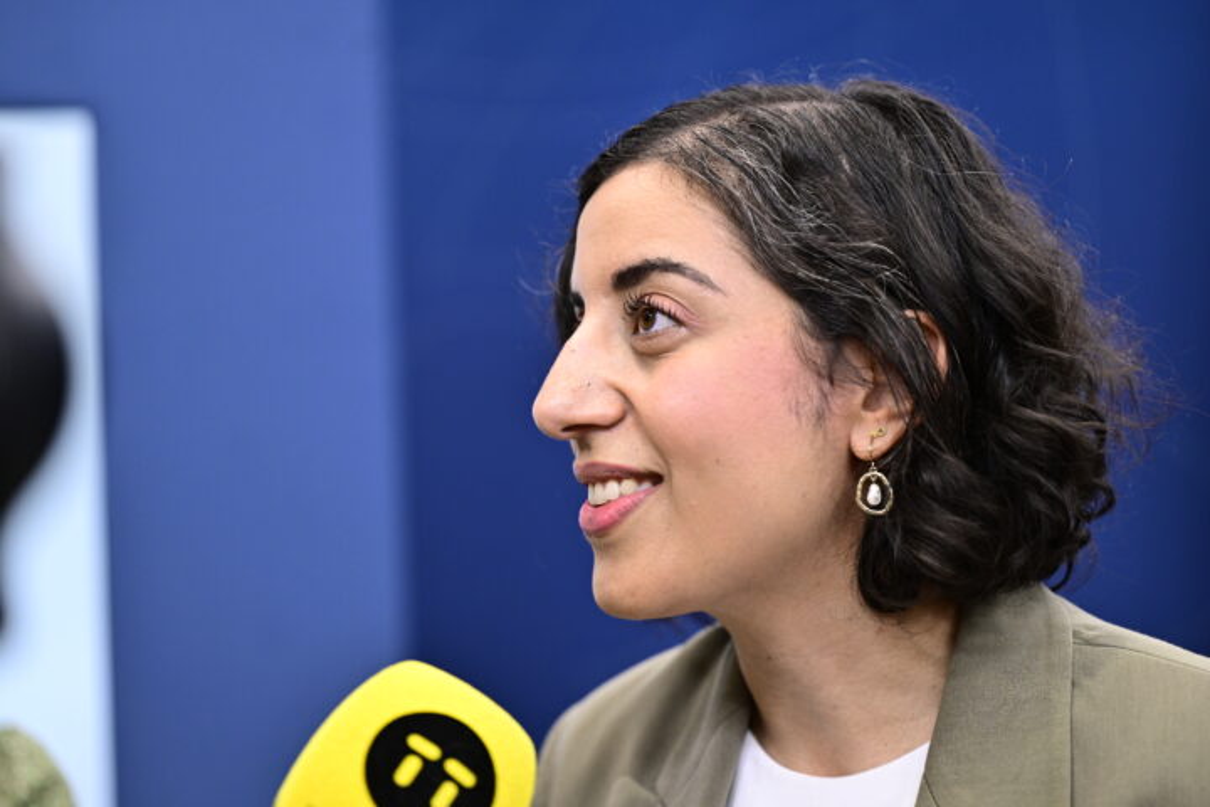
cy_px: 404
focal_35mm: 70
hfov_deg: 28.8
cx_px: 605
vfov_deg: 19.5
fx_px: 2353
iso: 800
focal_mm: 70
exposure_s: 1/250
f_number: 2.8
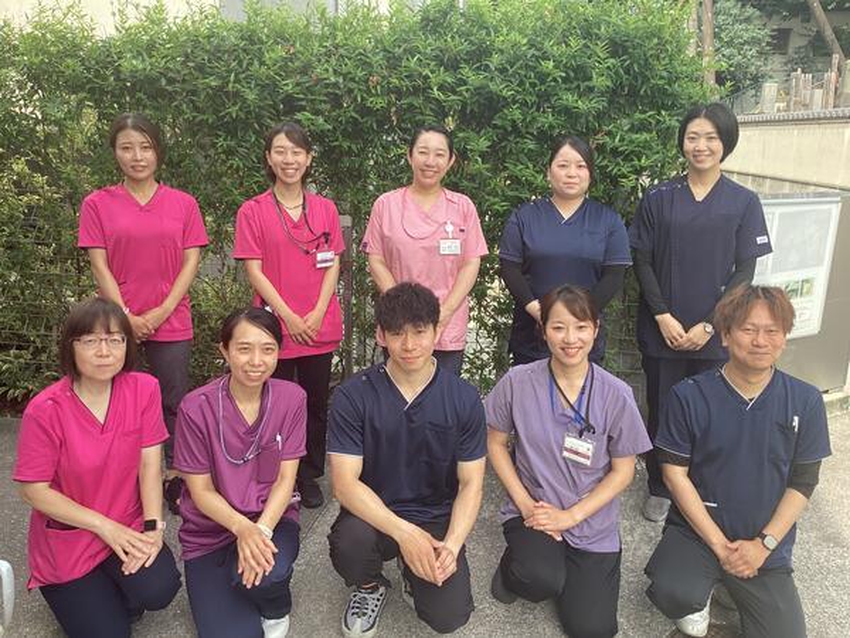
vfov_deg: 45.4
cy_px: 319
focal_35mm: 31
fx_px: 761
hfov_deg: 58.4
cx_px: 425
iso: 25
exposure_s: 1/208
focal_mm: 3.3
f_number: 2.4
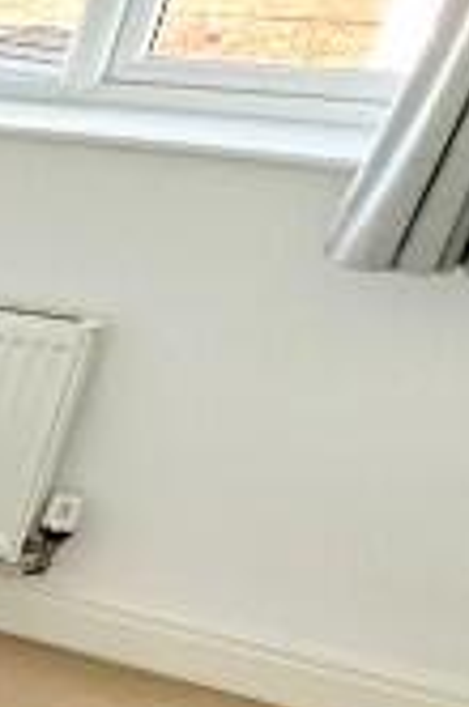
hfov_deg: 8.8
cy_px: 771
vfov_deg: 21.5
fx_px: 1766
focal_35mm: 90
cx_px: -1279
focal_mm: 2.22
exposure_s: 1/99
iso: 160
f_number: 2.2
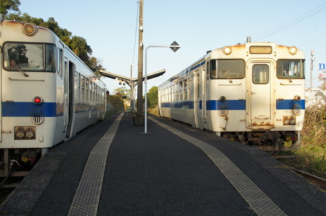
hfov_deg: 48.0
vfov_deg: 32.9
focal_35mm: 40
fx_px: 366
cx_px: 163
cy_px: 108
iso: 200
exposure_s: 1/160
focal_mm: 27
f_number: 8
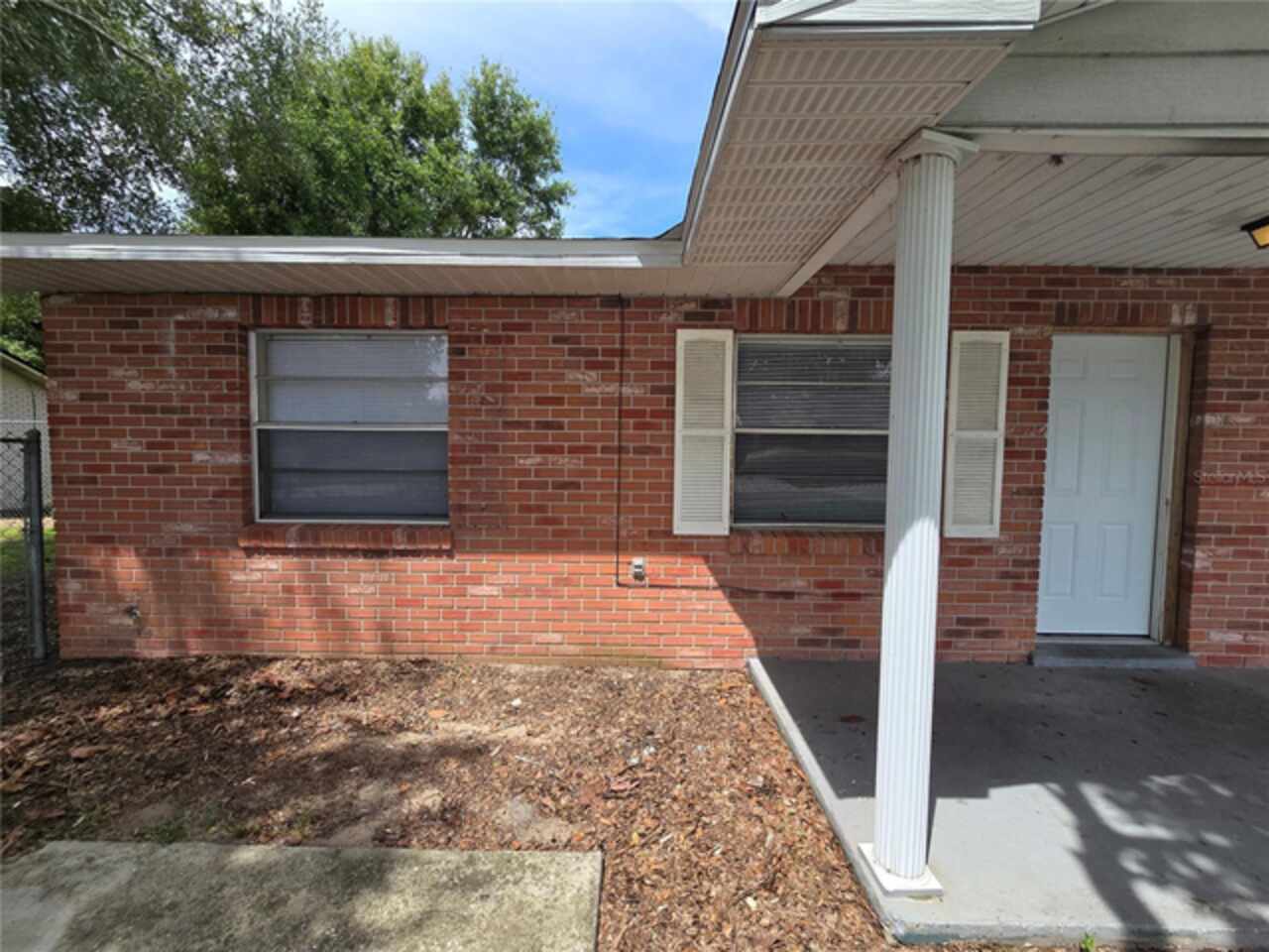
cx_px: 634
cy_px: 476
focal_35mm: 13
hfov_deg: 106.2
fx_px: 477
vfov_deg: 89.9
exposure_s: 1/2000
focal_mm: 2.2
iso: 80
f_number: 2.2
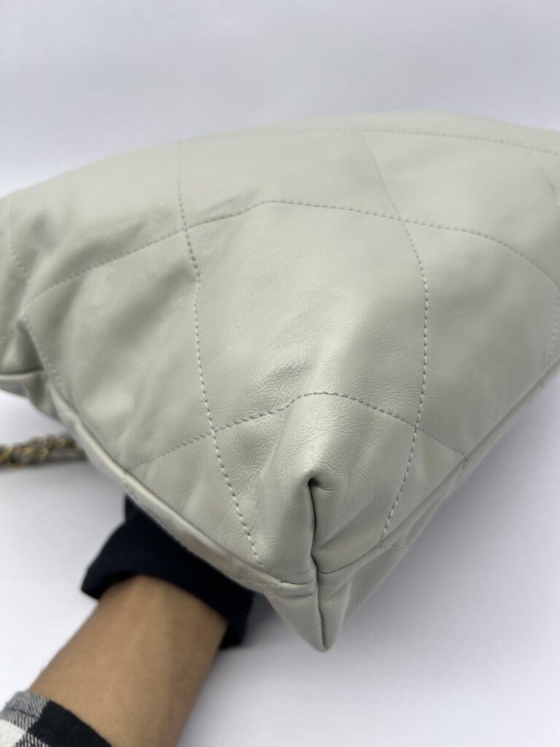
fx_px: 561
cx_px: 280
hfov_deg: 53.1
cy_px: 374
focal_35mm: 26
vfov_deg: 67.3
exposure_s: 1/137
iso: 40
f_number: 1.5
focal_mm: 5.7
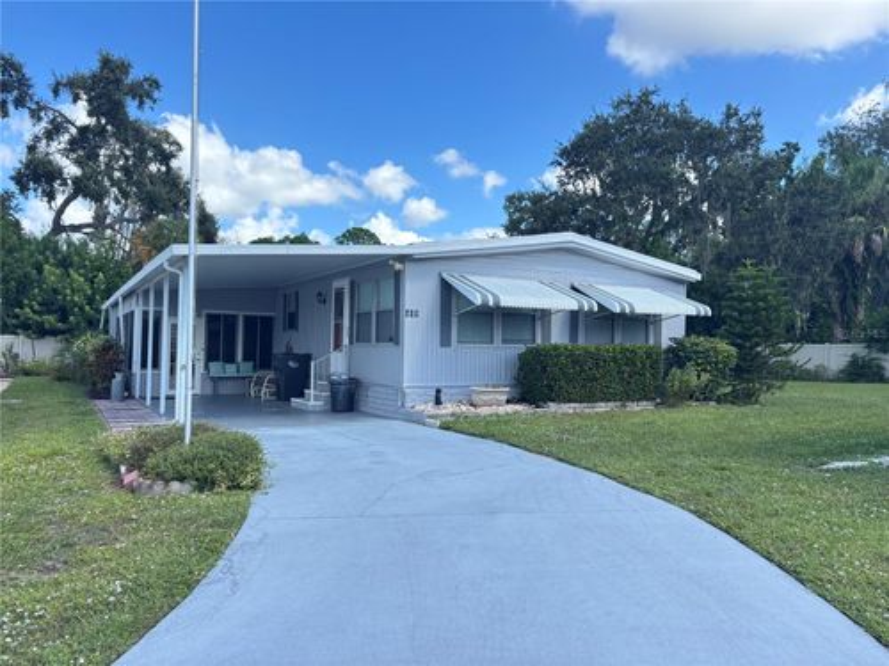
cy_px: 333
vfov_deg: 53.1
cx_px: 444
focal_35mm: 26
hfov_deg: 67.3
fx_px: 668
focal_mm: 5.96
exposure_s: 1/1126
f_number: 1.6
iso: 50
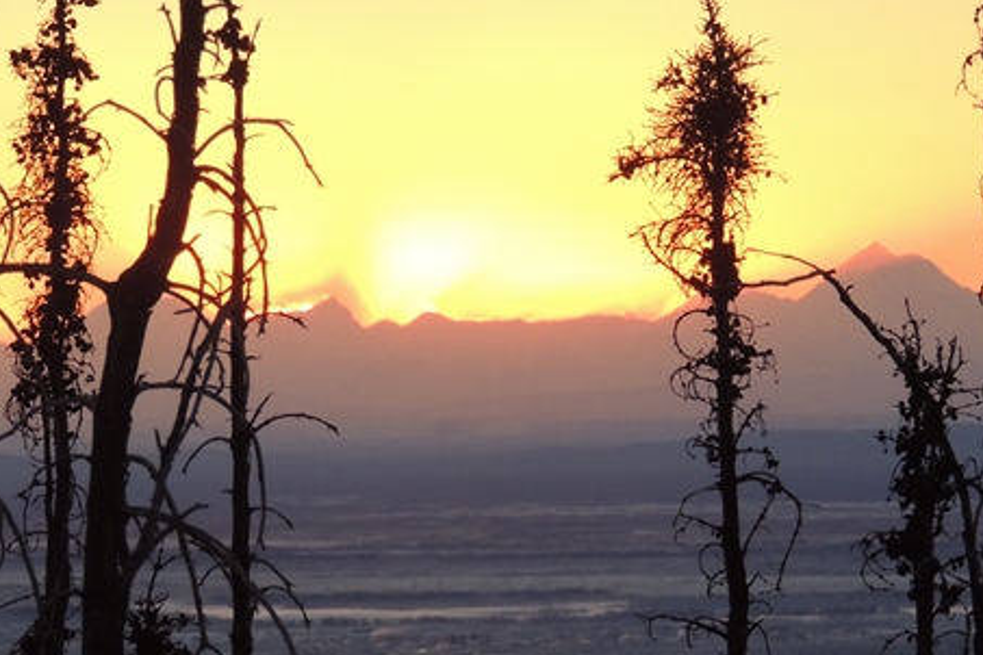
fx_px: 10020
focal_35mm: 367
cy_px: 516
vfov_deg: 3.7
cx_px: 417
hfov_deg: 5.6
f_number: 4.7
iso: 400
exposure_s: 1/500
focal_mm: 44.5
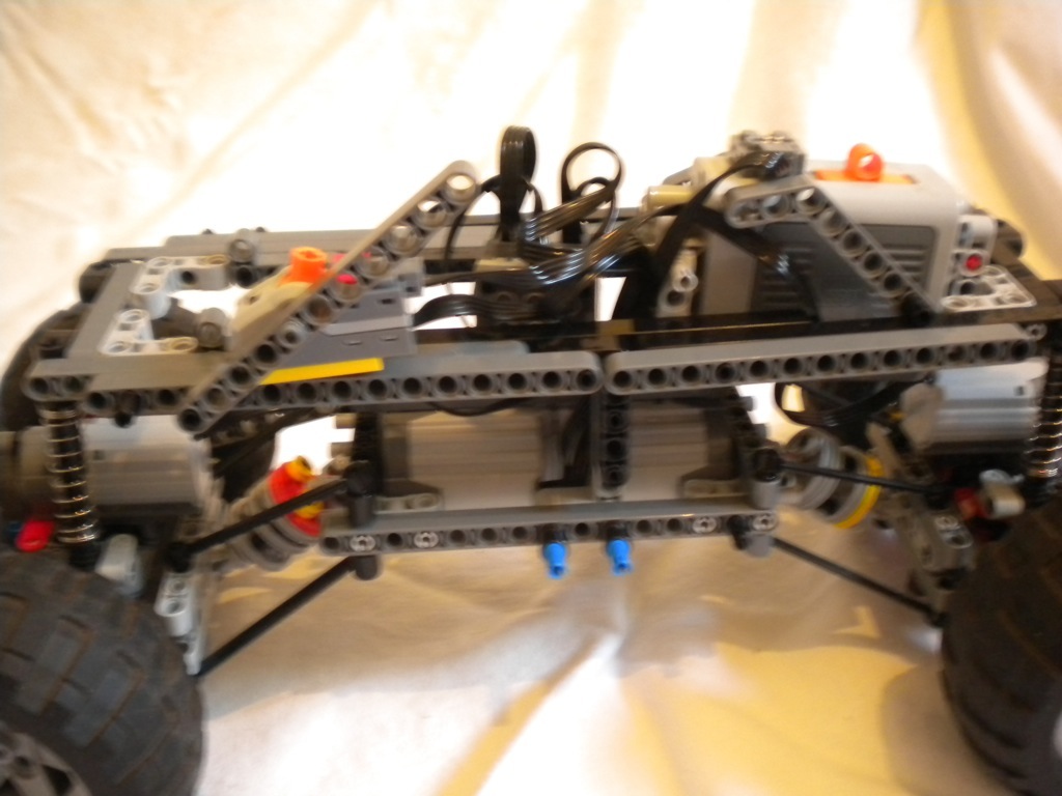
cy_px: 398
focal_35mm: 35
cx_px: 531
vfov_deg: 40.7
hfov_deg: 52.6
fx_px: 1074
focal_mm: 6.3
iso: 400
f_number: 3.1
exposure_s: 1/10.6
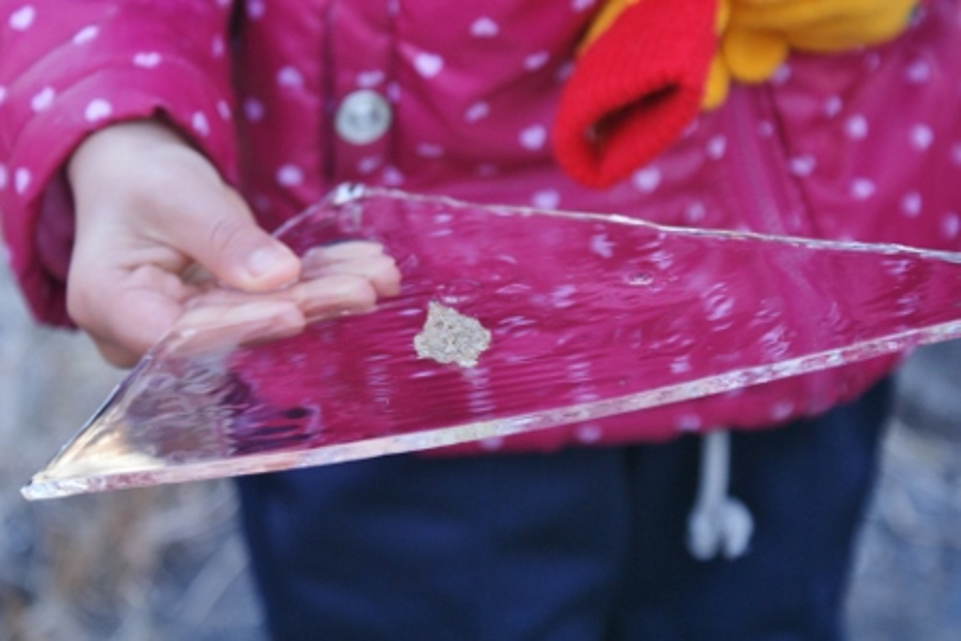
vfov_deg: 13.0
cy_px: 320
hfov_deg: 19.5
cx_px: 480
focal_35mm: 105
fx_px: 2803
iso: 400
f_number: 5.6
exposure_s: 1/80
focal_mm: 70
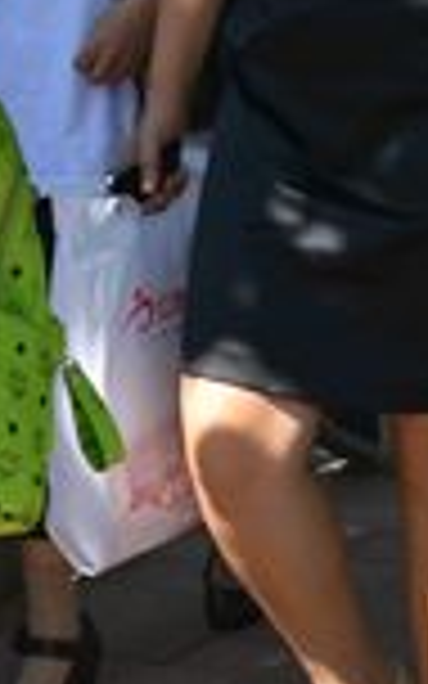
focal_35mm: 188
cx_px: 23
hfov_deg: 7.0
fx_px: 3509
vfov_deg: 10.9
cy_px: -220
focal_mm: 35
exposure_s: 1/400
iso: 800
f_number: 11
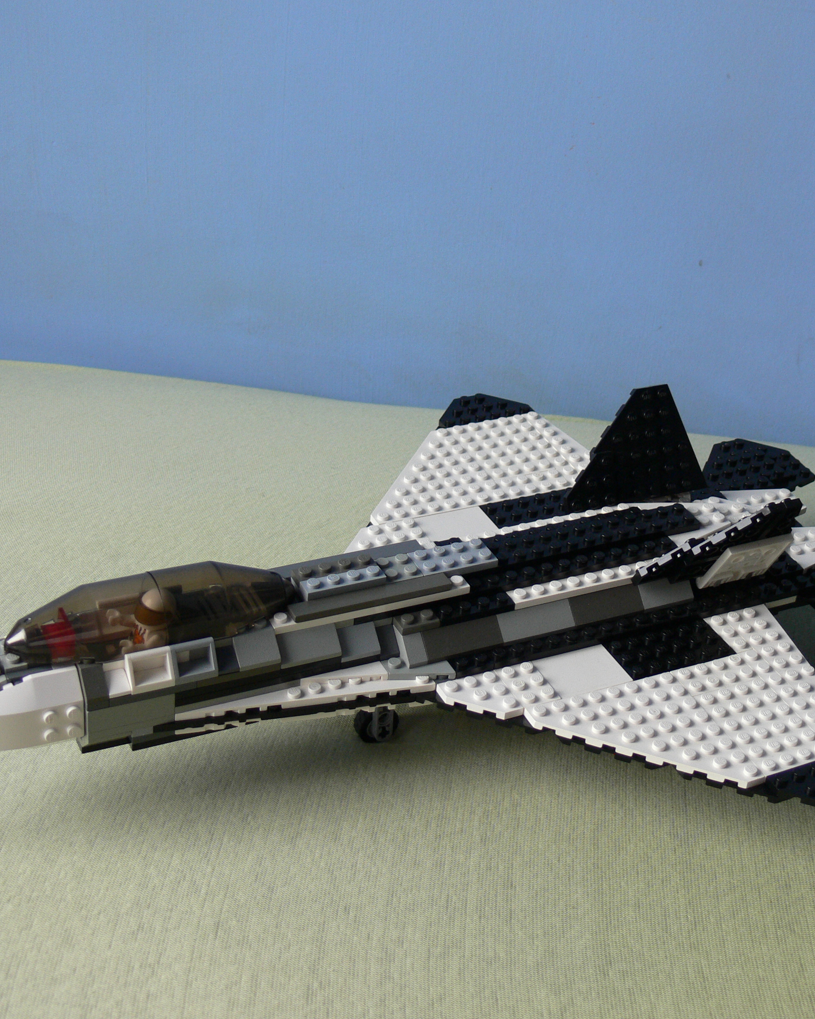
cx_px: 493
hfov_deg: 27.5
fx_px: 1659
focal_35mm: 55
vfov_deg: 34.2
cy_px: 508
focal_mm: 8.8
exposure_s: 1/30
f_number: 2.8
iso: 80
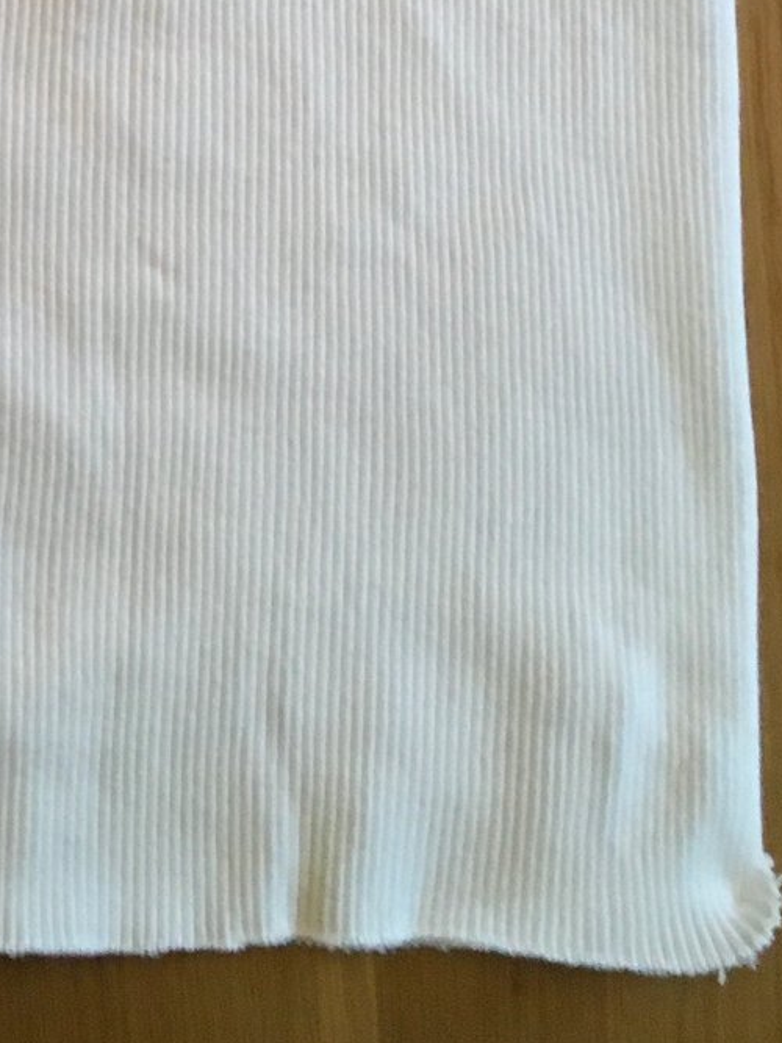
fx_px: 2621
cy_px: -380
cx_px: -78
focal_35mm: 87
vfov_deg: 20.2
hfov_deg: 16.5
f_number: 2.2
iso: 125
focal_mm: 4.15
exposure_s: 1/30
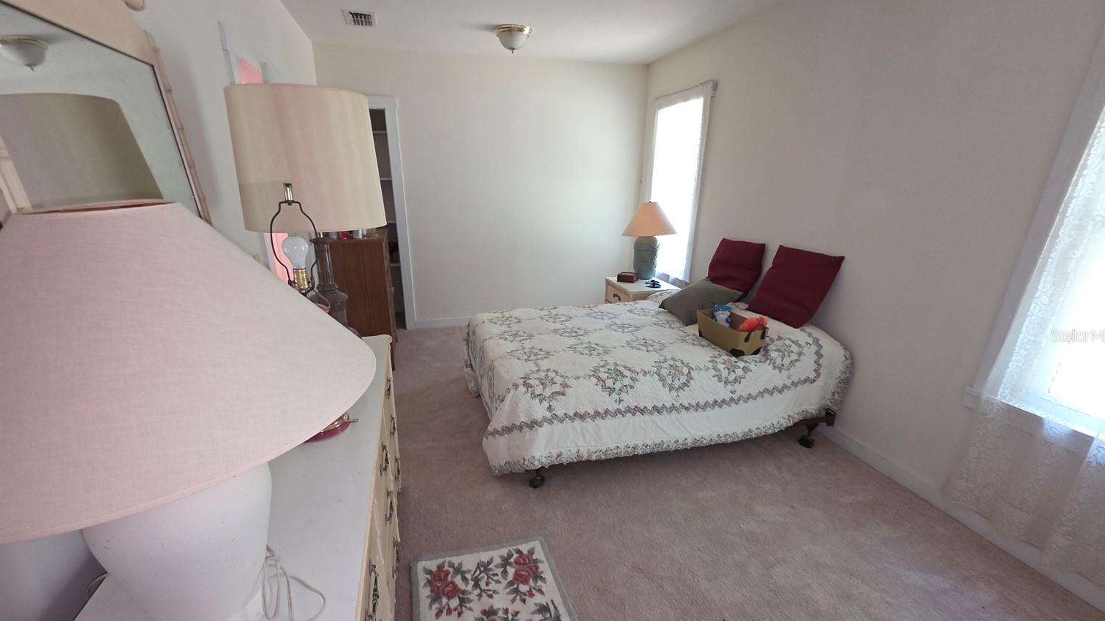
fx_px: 440
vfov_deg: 70.4
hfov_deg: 103.0
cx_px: 535
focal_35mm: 15
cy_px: 335
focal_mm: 2.2
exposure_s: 1/12
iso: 1000
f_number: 1.9
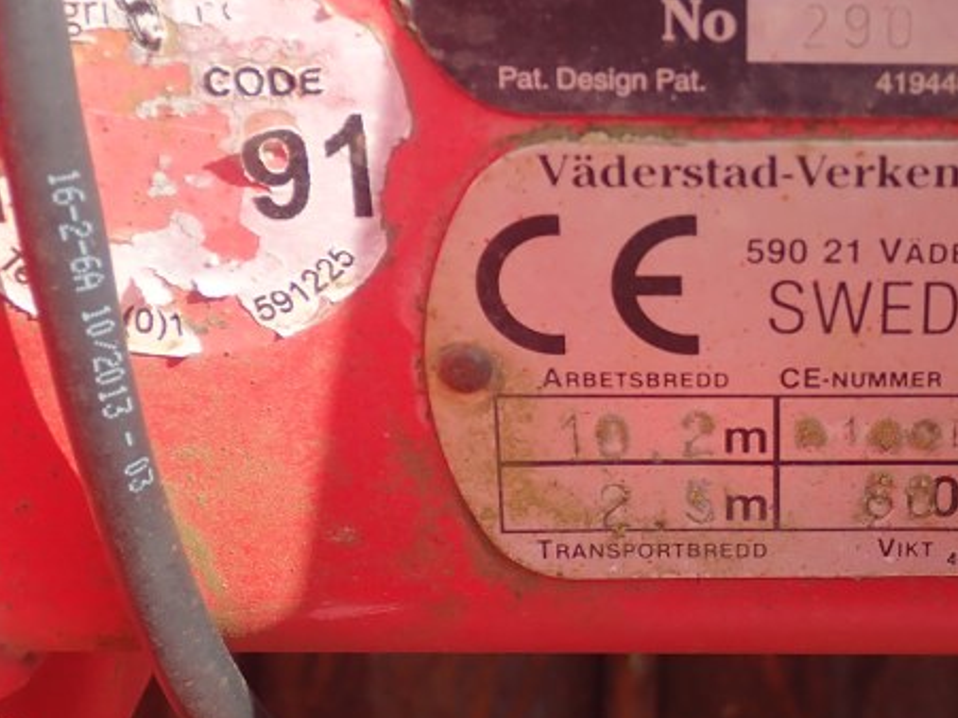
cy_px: 159
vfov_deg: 20.5
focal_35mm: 71
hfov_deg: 26.6
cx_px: 828
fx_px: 1964
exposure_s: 1/500
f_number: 2.8
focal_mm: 7.34
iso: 100
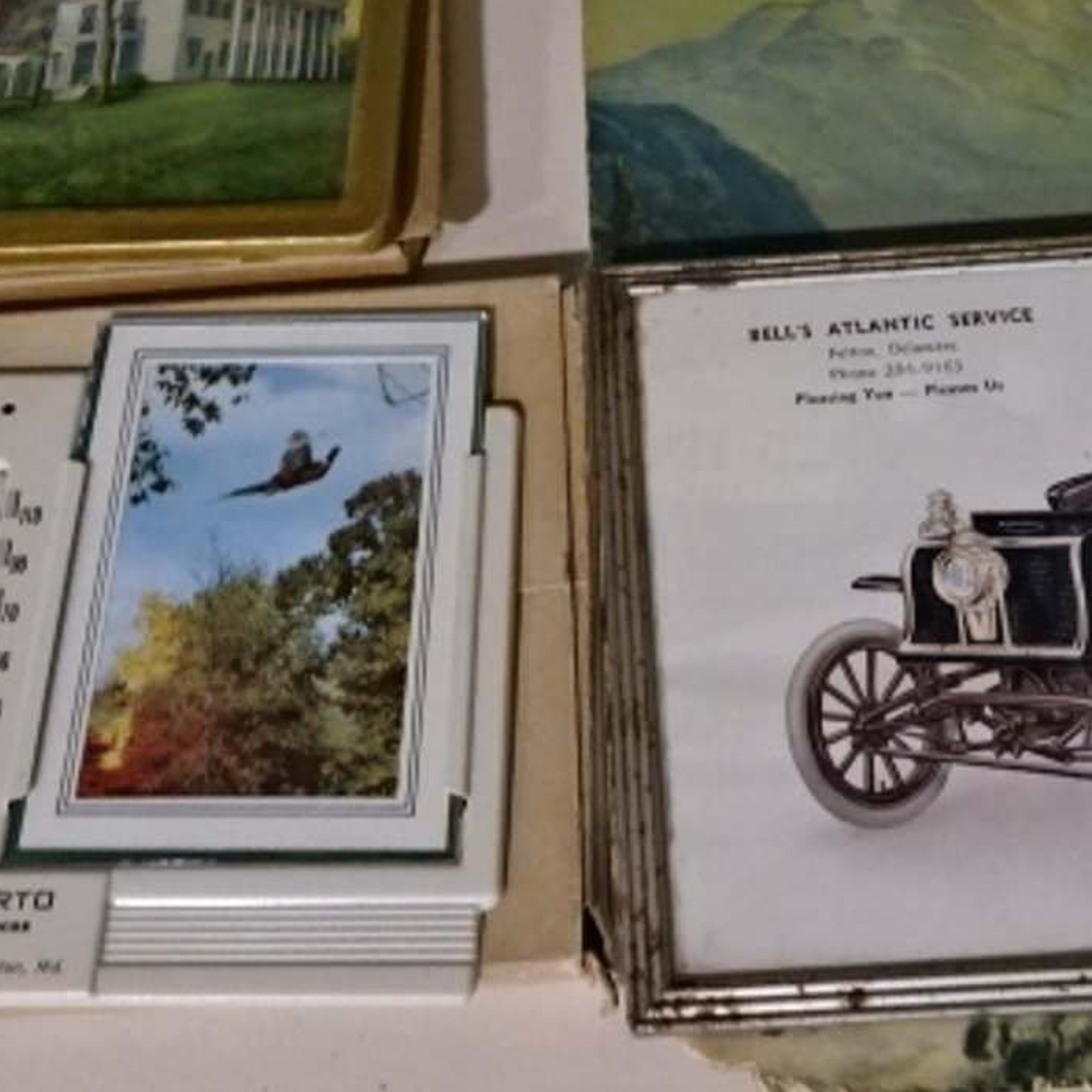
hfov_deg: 36.7
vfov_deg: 36.3
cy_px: 332
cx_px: 625
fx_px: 1642
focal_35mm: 46
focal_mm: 4.1
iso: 640
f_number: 3.5
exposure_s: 1/30
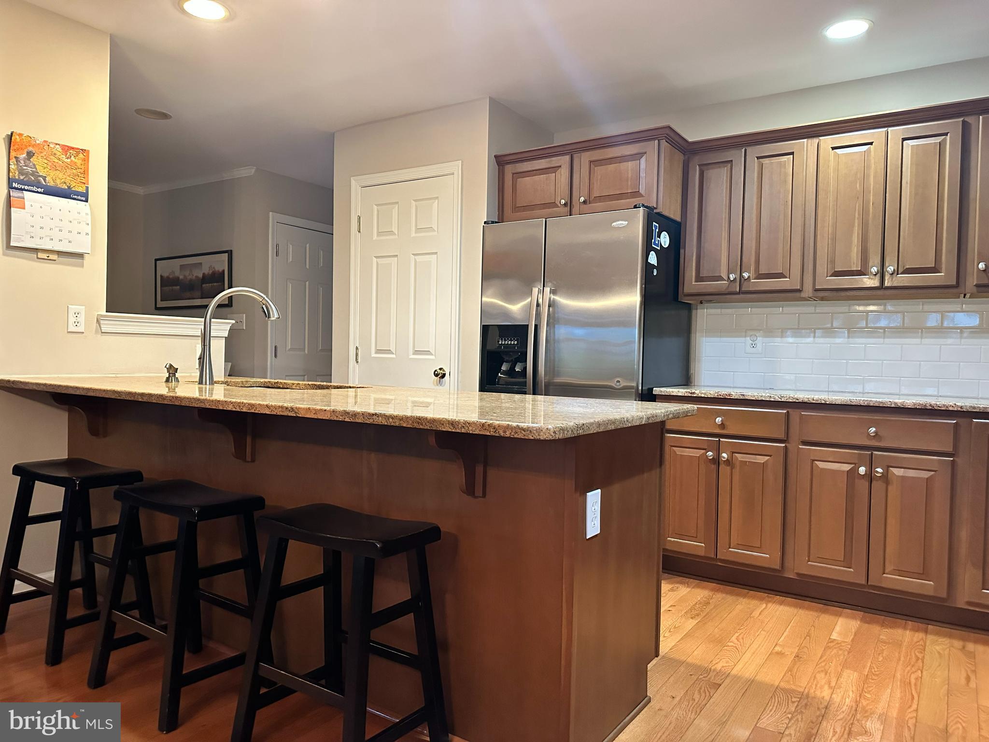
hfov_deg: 71.6
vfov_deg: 56.8
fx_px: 686
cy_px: 371
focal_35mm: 24
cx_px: 494
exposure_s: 1/60
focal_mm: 6.86
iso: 640
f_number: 1.78
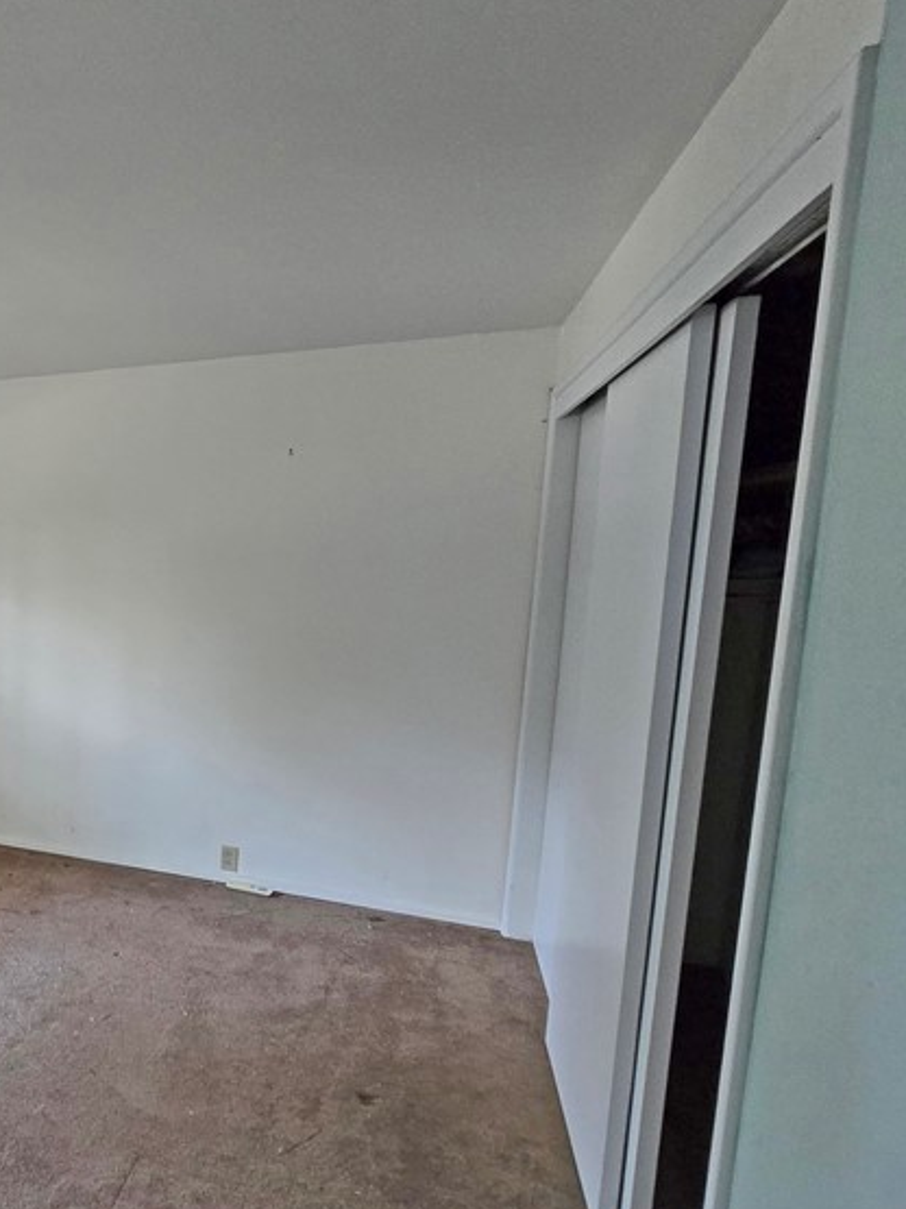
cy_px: 647
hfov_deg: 42.1
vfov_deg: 71.5
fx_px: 838
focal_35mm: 24
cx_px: -133
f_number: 2.2
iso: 200
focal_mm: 2.2
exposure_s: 1/60
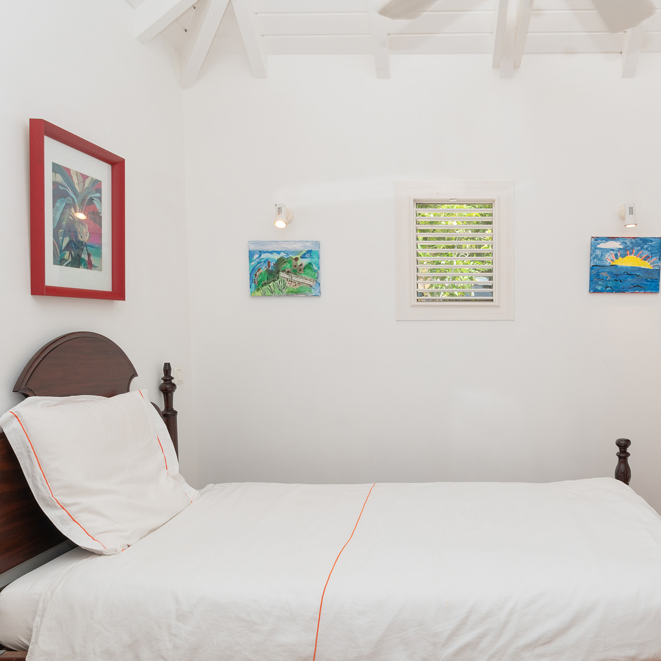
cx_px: 498
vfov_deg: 60.9
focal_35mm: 26
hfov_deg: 57.7
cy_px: 329
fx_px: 562
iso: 400
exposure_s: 1/40
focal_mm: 20
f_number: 11
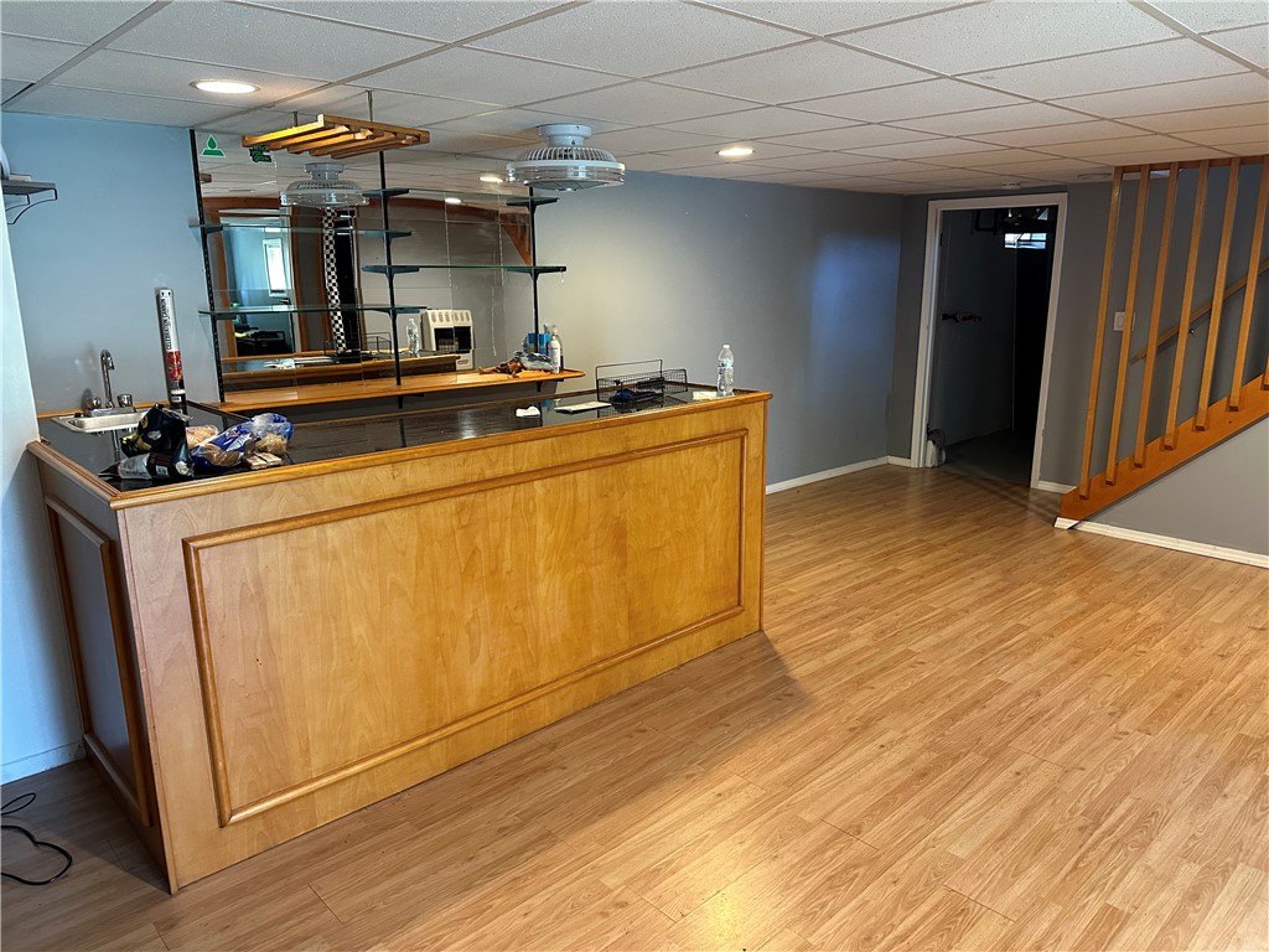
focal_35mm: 24
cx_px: 634
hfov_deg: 71.6
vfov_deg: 56.8
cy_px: 476
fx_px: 880
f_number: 1.78
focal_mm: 6.86
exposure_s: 1/60
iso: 500
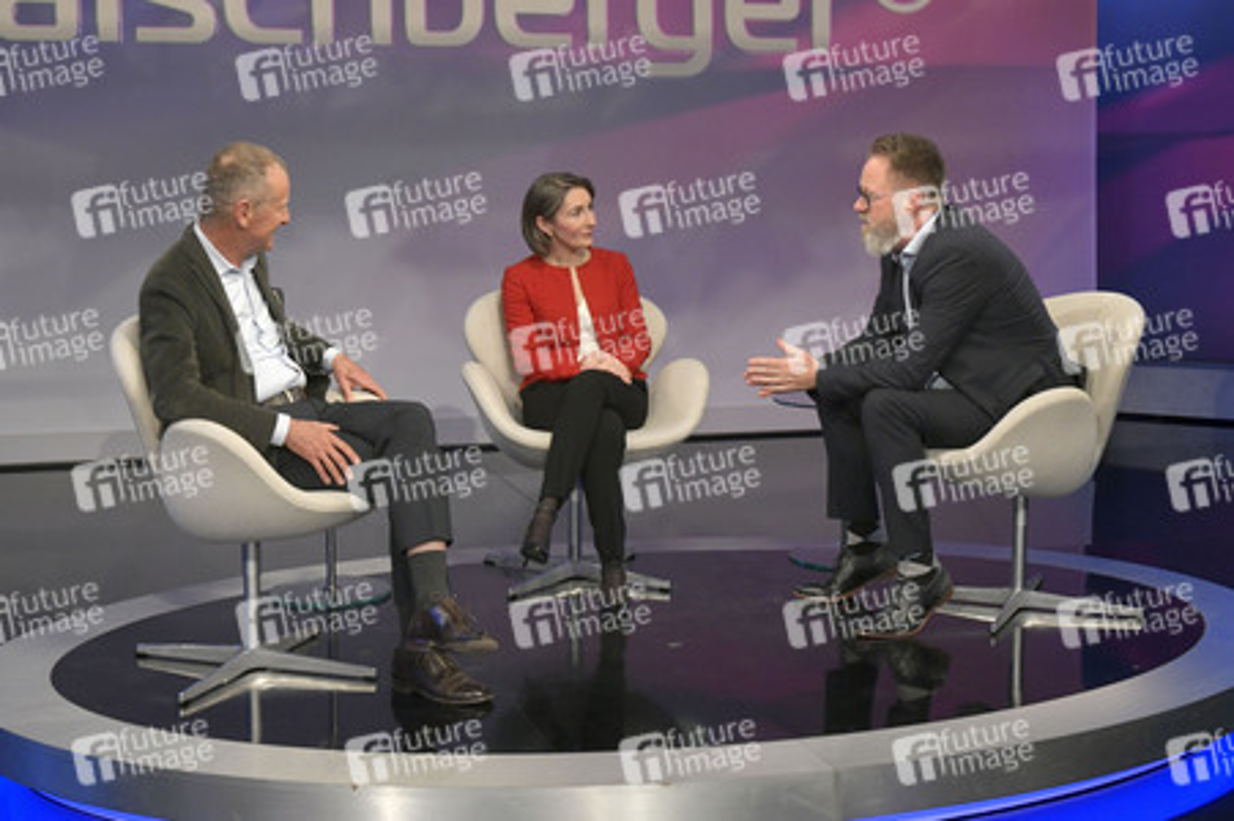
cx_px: 617
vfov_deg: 30.5
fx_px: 1507
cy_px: 410
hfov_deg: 44.5
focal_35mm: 44
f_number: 7.1
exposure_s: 1/200
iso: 2000
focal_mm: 44
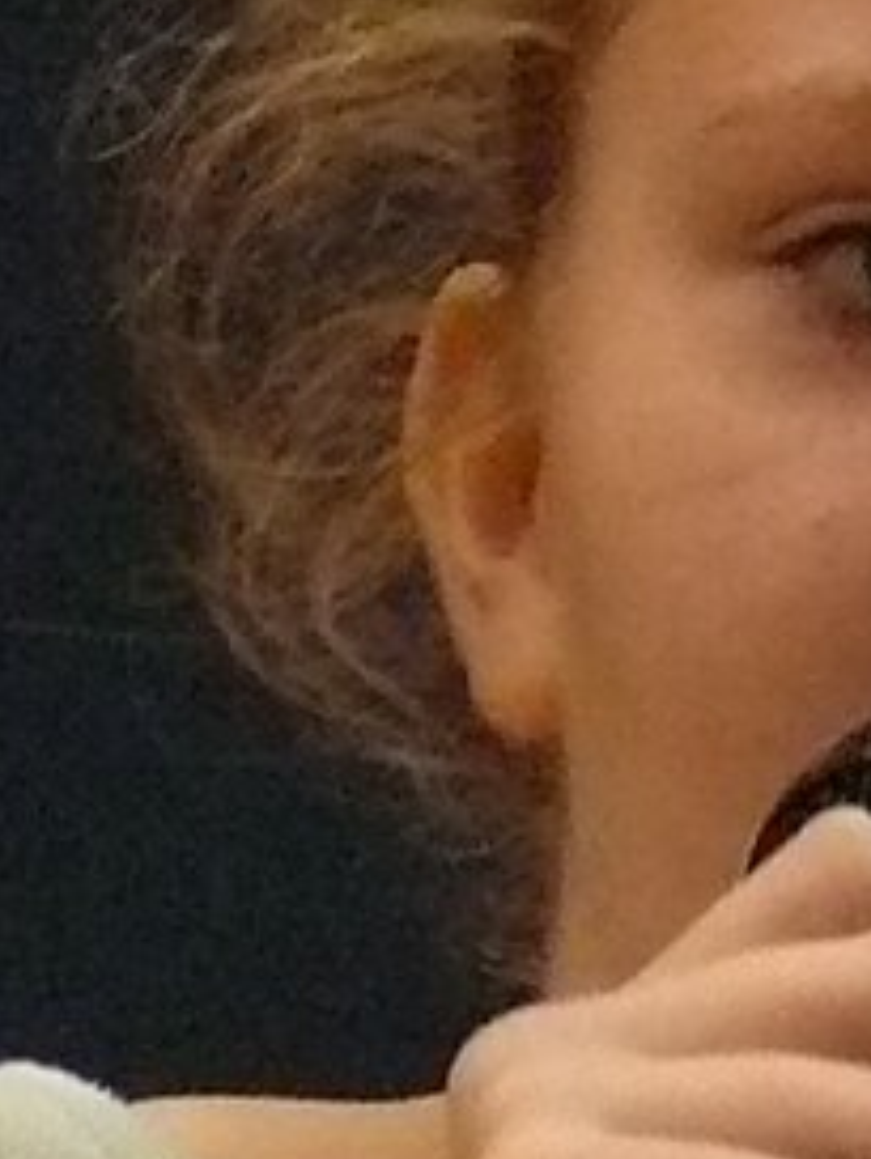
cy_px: 1418
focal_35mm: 1137
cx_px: 433
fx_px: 38115
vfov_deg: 1.7
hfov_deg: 1.3
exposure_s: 1/40
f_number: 3.6
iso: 400
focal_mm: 28.8
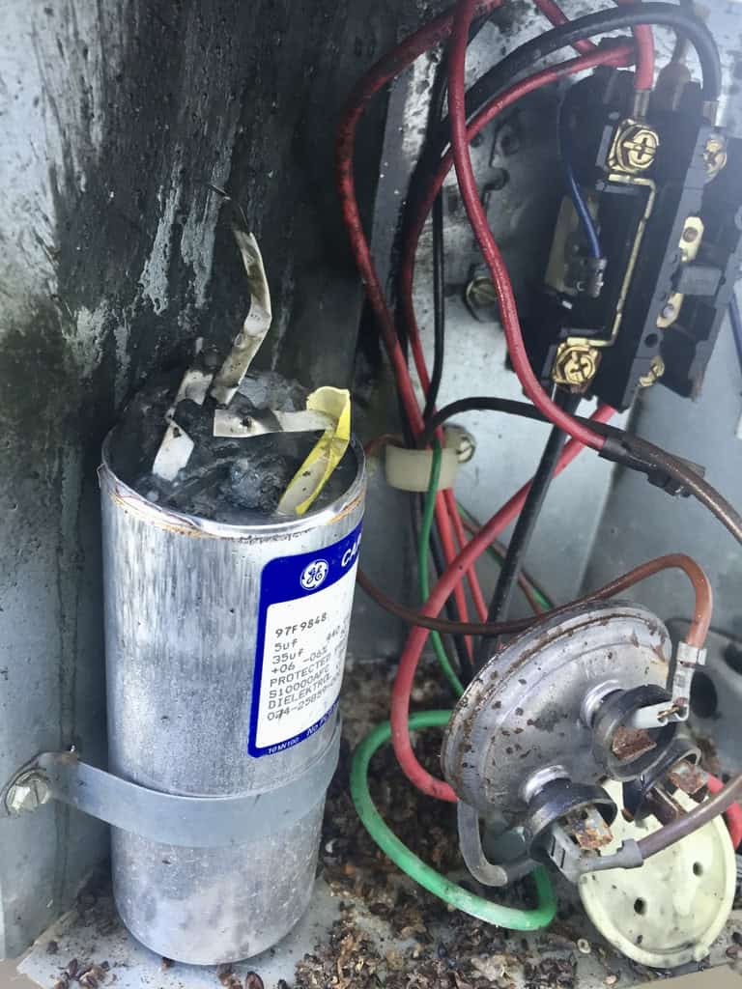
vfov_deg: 61.7
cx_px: 371
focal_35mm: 29
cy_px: 494
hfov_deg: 48.2
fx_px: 829
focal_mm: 4.2
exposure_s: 1/30
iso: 64
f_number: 2.2
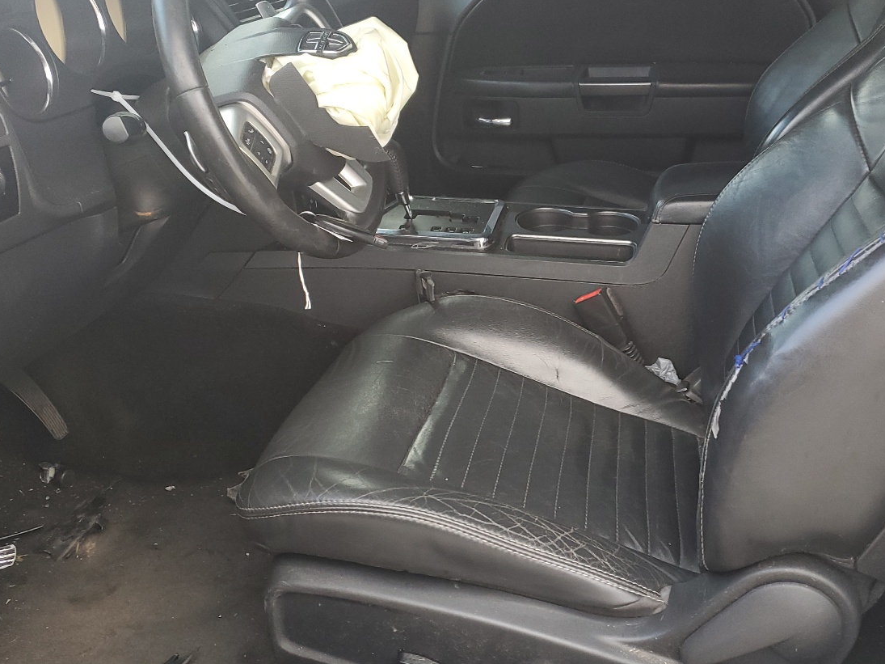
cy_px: 283
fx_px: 971
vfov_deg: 37.6
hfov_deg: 48.8
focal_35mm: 38
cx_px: 513
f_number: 1.5
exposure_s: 1/120
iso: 75
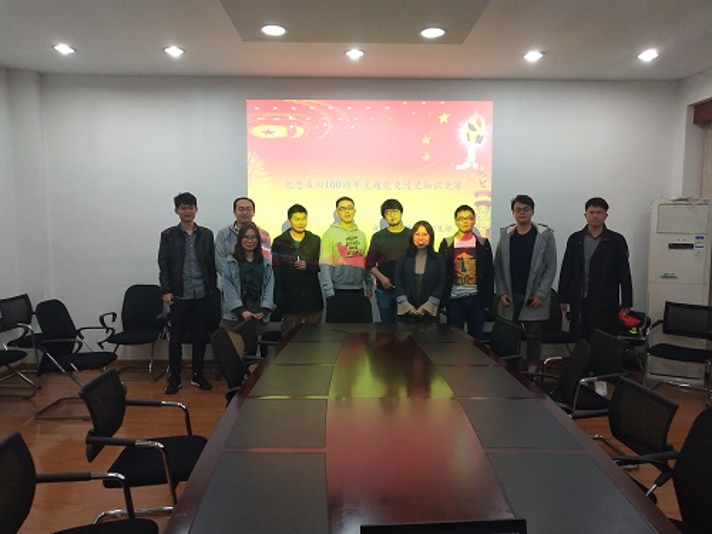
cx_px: 356
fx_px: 617
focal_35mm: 30
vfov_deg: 46.8
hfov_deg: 60.0
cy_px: 267
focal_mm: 3.95
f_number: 1.8
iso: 217
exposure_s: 1/100
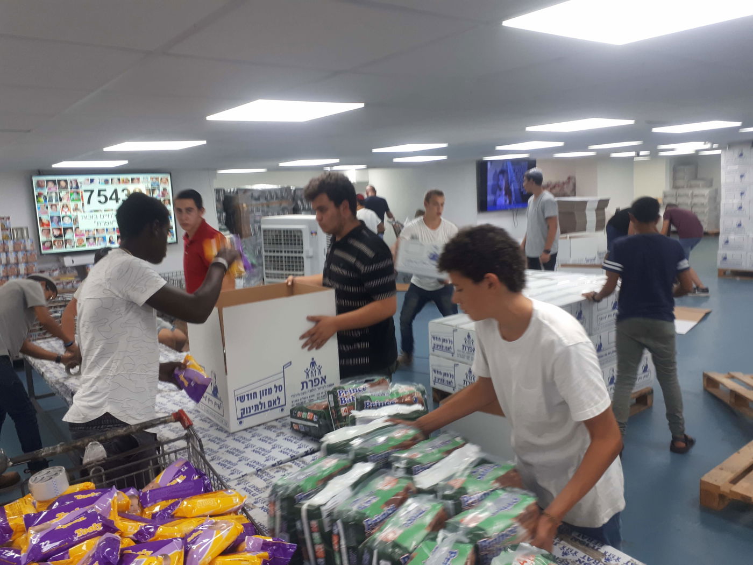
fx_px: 587
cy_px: 282
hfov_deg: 65.3
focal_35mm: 27
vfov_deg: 51.4
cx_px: 376
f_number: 1.9
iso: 80
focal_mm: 3.6
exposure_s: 1/33
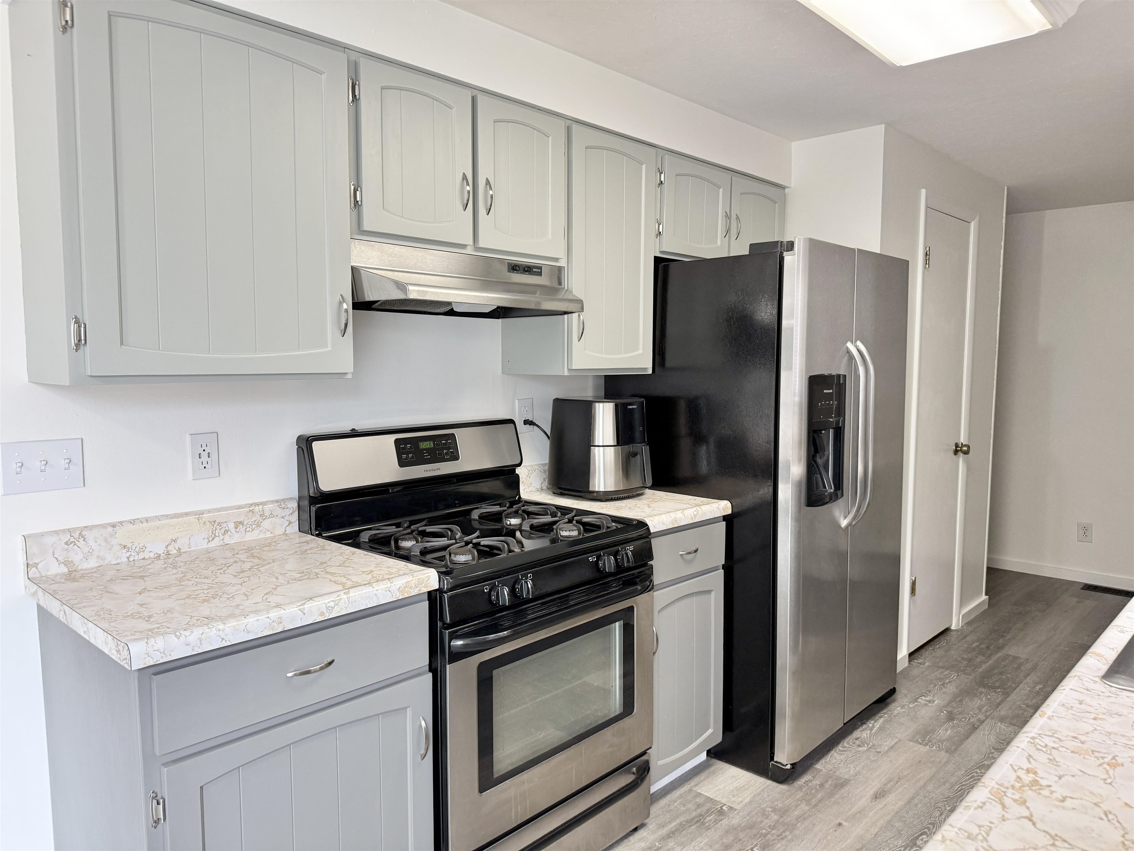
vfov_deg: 56.8
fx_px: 786
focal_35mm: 24
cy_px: 426
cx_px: 567
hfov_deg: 71.6
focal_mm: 6.76
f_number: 1.78
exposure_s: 1/120
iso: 160
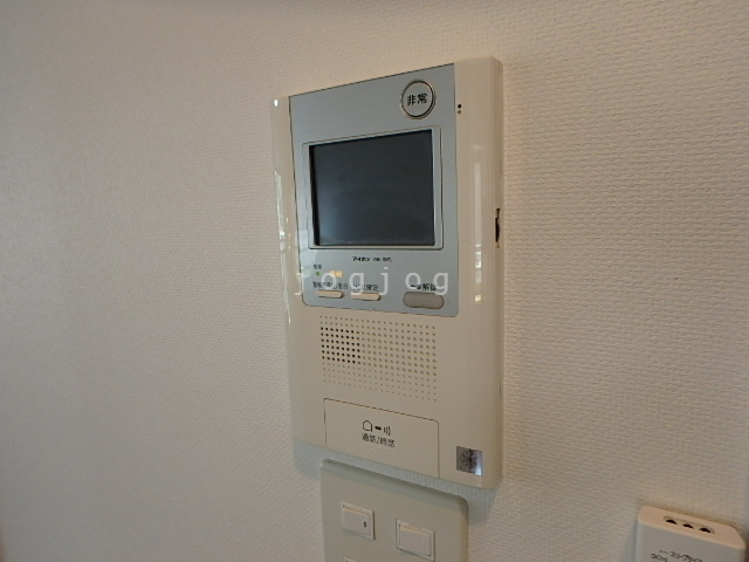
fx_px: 454
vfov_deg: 63.4
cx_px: 374
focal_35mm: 21
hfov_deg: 79.0
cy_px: 281
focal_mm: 3.7
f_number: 3.5
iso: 200
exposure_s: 1/60
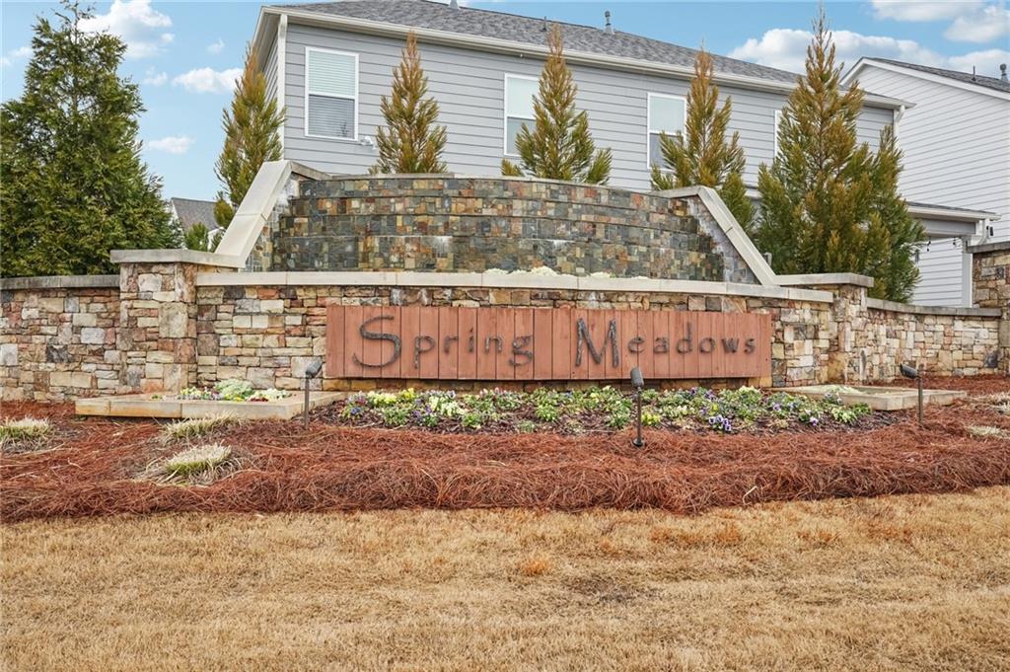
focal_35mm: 30
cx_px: 505
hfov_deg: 62.8
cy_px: 336
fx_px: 827
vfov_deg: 44.2
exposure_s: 1/125
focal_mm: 29.5
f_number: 8
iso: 800
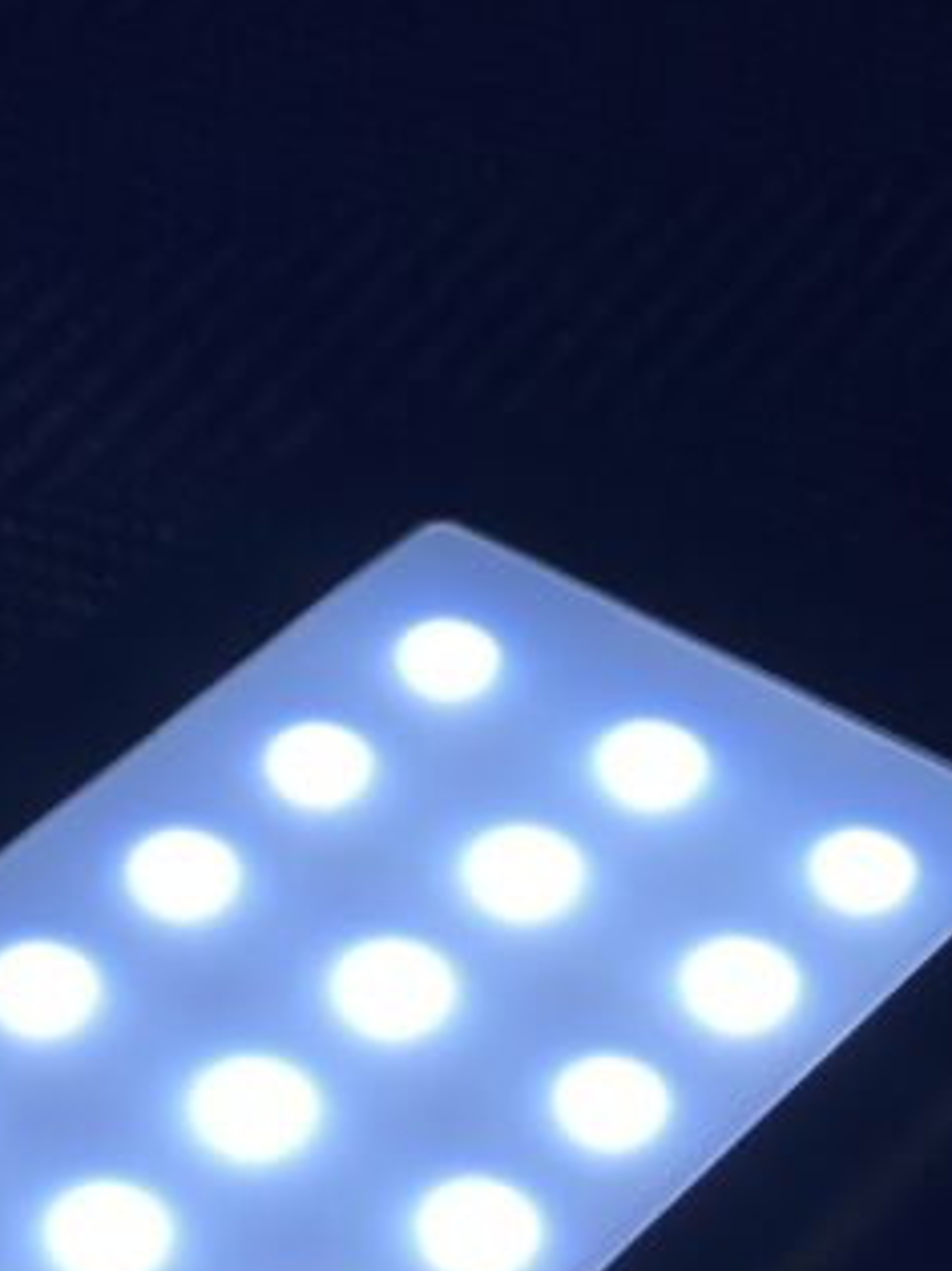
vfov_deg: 12.7
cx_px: 315
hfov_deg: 9.7
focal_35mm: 152
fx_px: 5577
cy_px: 1557
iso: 25
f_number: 2
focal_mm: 6
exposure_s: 1/118
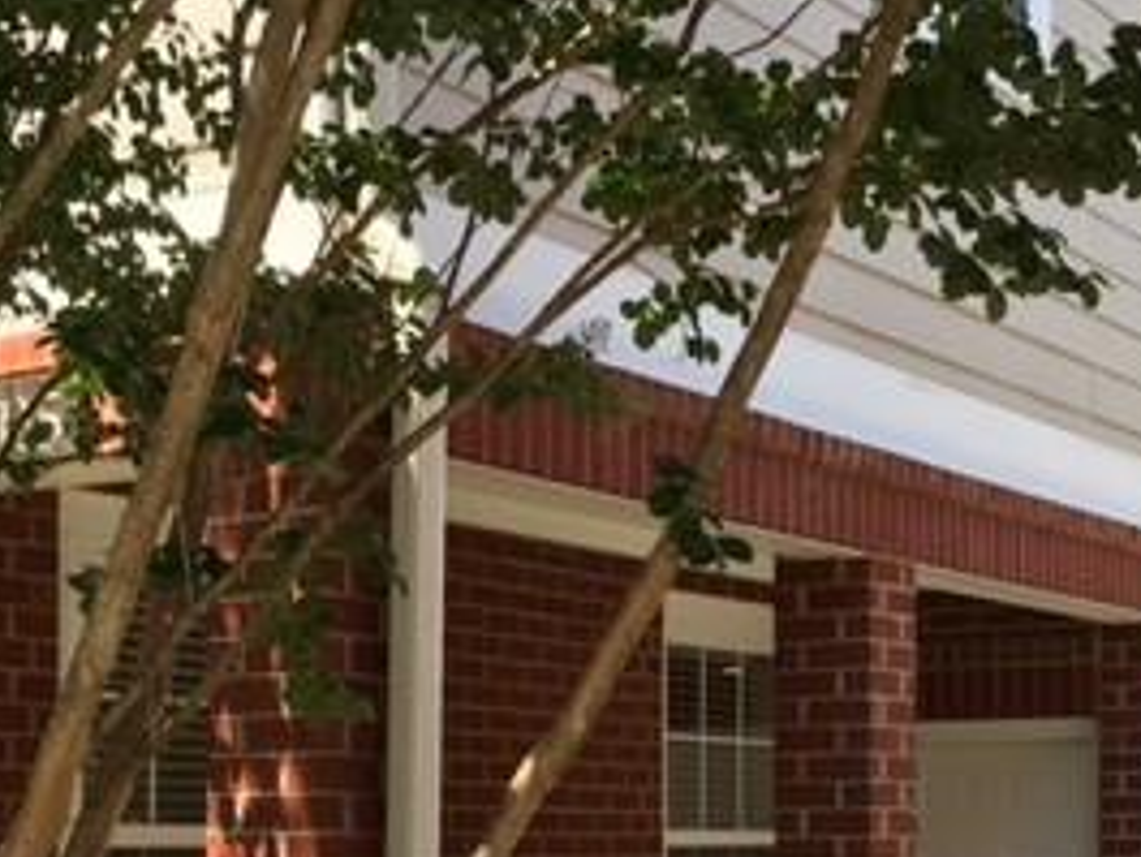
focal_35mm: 70
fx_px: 2308
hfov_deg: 27.7
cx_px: 448
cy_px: 810
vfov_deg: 20.5
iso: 25
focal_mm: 4.15
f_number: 2.2
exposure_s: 1/306
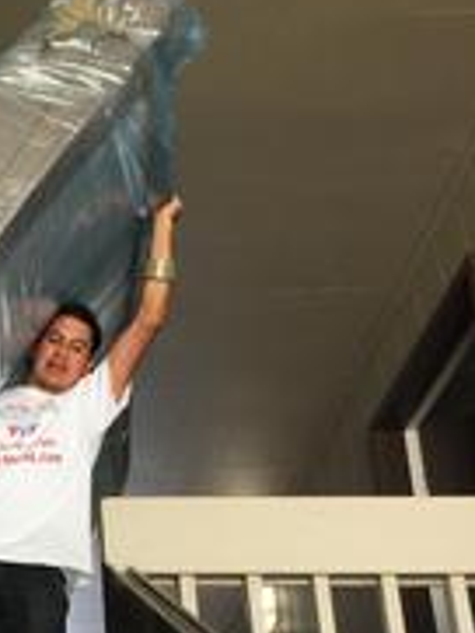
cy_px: 682
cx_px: -65
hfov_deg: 19.5
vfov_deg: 25.2
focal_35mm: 72
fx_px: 1316
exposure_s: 1/30
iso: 32
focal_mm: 4.15
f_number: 2.2
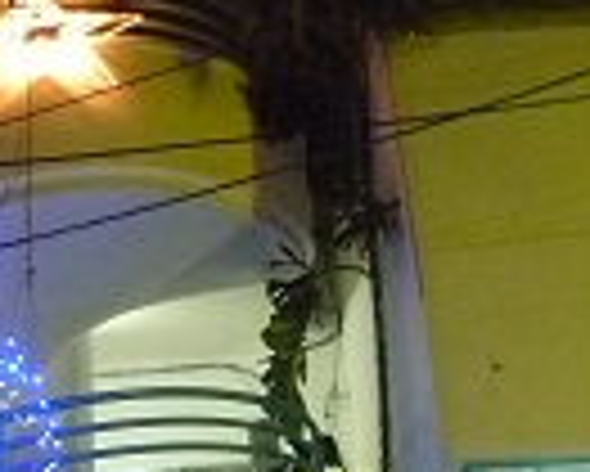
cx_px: 99
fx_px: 1817
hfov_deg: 18.2
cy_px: 823
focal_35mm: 104
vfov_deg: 13.5
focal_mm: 6.3
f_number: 3.5
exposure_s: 1/5
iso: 800
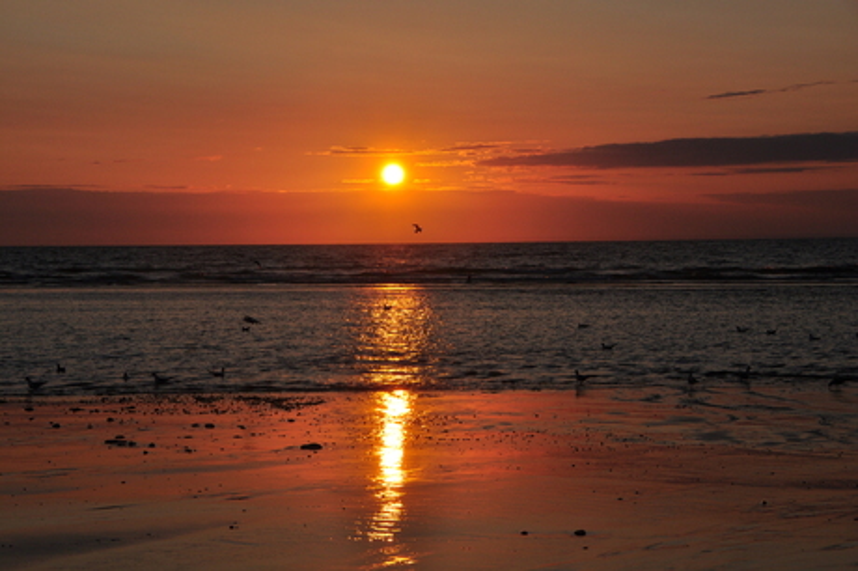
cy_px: 286
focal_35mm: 78
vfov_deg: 17.5
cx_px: 429
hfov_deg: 26.0
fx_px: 1858
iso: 200
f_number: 13
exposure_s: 1/1000
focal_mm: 52
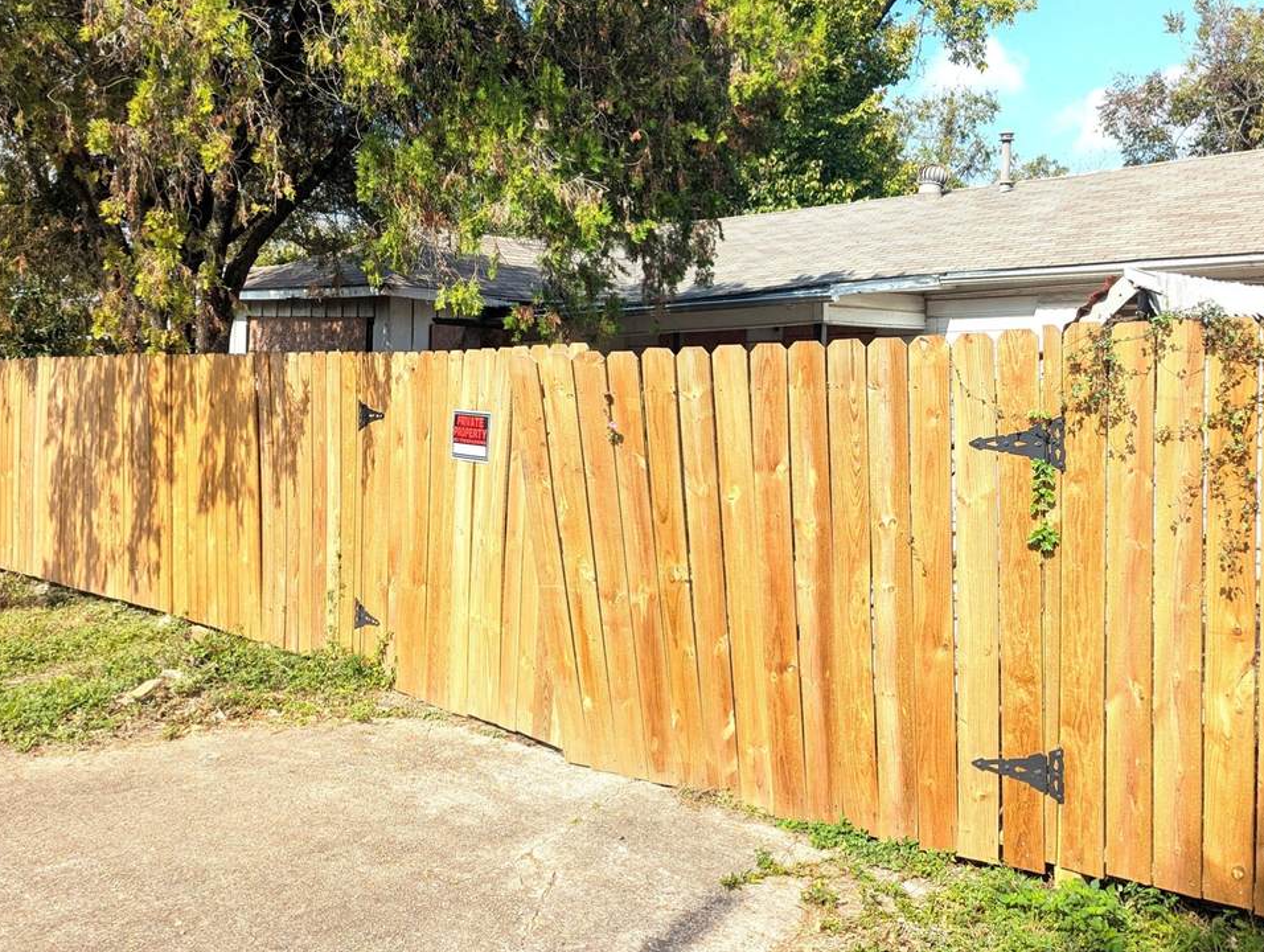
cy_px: 423
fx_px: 1170
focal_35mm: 32
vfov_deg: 44.2
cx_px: 688
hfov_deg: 56.7
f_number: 1.85
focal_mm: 6.81
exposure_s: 1/2096
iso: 48
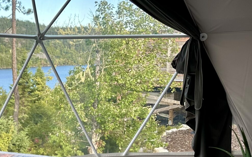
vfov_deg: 19.3
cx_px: -25
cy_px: 145
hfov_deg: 28.3
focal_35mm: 66
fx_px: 453
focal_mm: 6.86
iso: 80
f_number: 1.78
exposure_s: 1/564
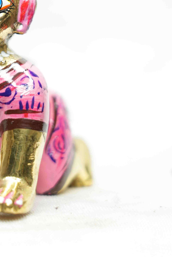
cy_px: -36
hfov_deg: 5.7
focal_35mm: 241
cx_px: -18
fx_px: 1727
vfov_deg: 8.5
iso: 500
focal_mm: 101
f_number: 5.6
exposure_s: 1/60
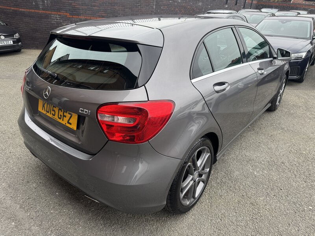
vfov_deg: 56.8
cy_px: 118
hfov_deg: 71.6
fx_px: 218
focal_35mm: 24
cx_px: 158
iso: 80
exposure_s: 1/328
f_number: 1.78
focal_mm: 6.76
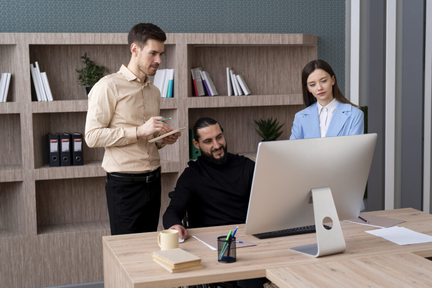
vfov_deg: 24.6
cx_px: 216
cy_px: 144
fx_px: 660
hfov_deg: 36.2
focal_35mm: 55
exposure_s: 1/250
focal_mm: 55
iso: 125
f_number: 2.8
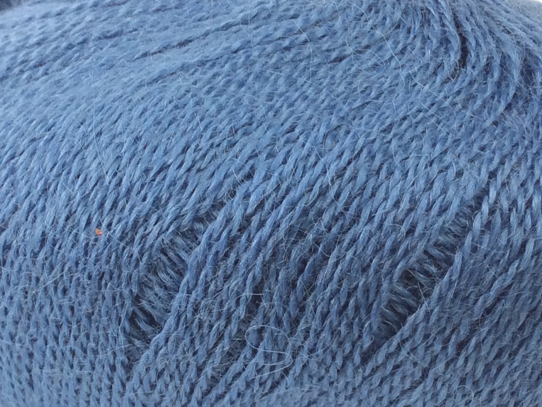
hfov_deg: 56.8
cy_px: 204
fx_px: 501
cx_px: 271
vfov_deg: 44.2
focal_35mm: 32
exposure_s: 1/60
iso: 32
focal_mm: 3.3
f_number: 2.4
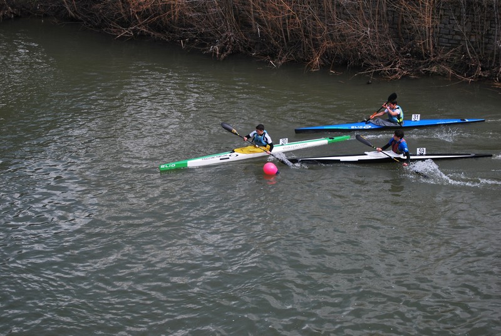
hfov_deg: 24.6
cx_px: 250
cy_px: 168
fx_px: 1150
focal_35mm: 82
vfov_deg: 16.6
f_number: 5.6
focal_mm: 55
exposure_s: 1/320
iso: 100
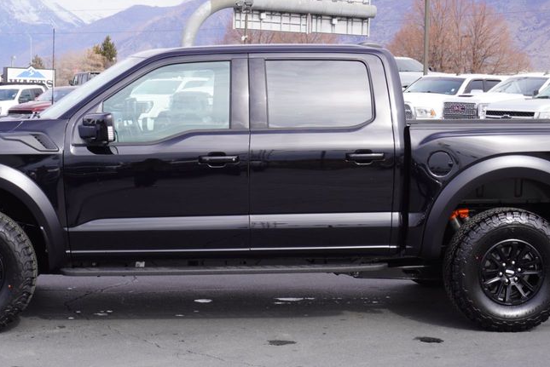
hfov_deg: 27.4
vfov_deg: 18.5
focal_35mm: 74
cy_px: 222
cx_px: 254
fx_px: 1128
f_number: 8
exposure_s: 1/100
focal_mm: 31
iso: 100
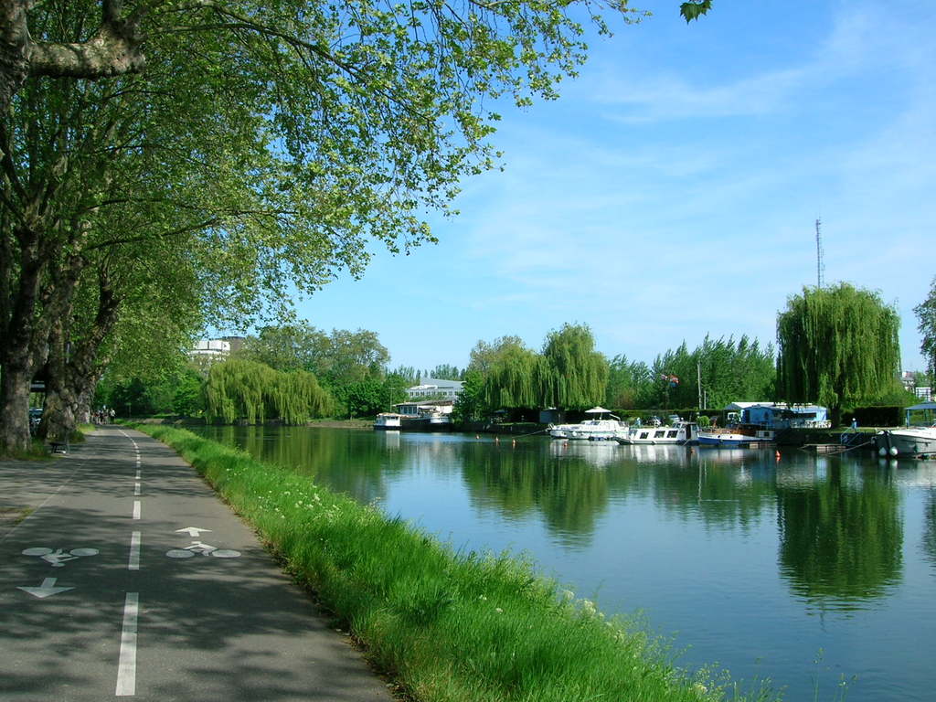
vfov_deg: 41.8
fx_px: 919
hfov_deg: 54.0
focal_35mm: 34
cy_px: 351
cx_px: 468
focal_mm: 5.7
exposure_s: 1/301
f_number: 4.9
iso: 50
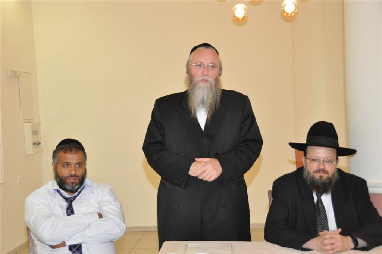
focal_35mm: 51
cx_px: 191
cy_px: 127
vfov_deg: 26.4
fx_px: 540
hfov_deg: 38.9
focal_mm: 34
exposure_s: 1/60
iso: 800
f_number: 4.2
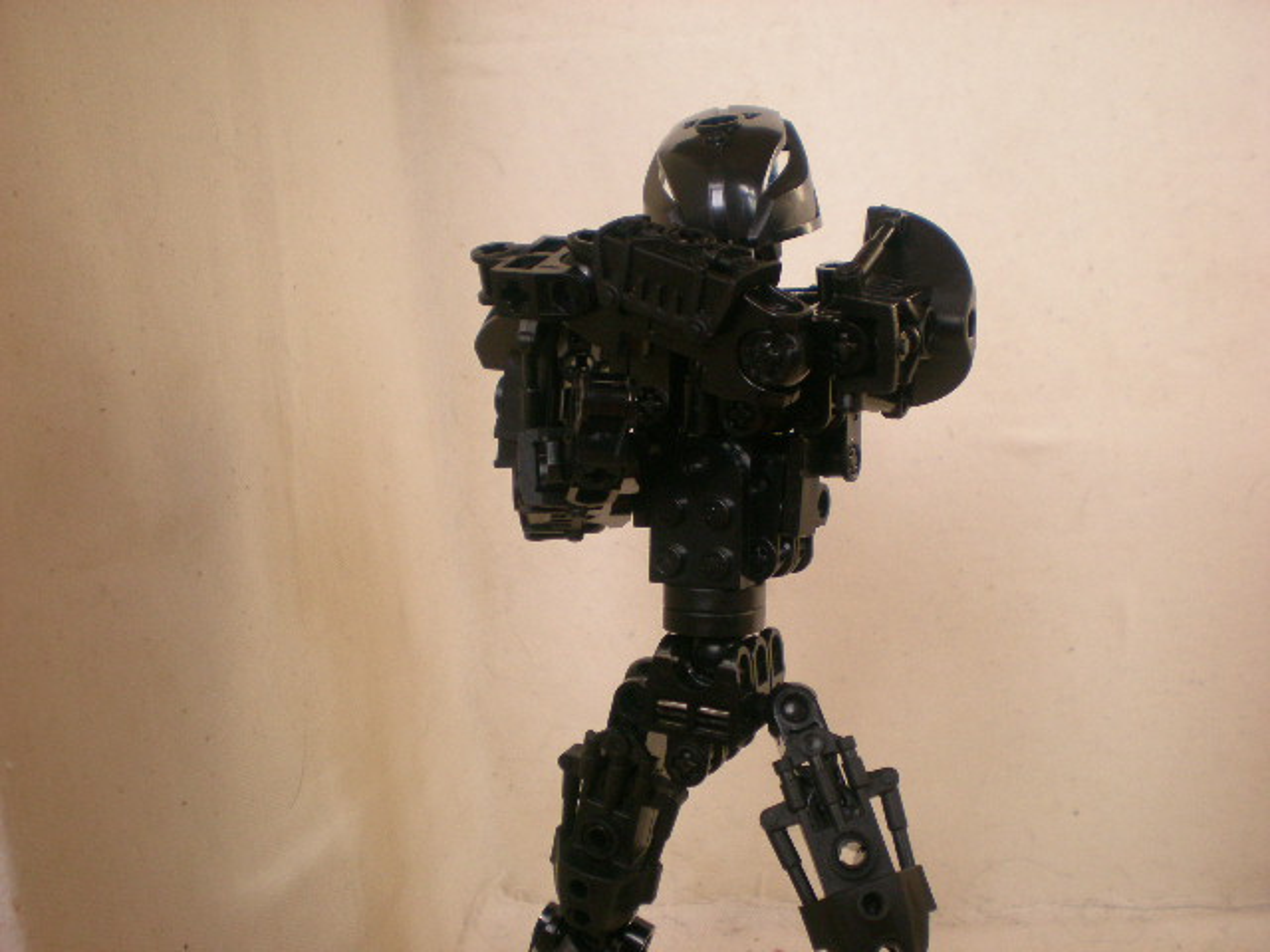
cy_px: 476
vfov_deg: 37.7
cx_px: 635
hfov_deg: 49.0
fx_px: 1394
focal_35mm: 38
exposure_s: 1/124
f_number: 3.1
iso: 141
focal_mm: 6.3
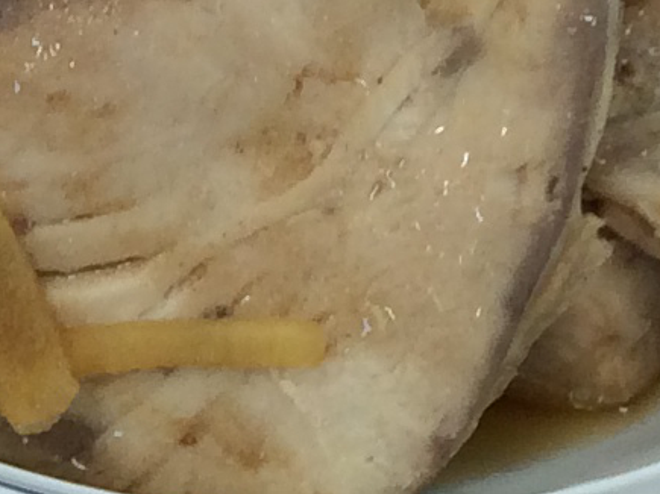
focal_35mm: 225
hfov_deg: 8.0
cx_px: -1036
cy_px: 908
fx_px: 4289
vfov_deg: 6.4
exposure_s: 1/60
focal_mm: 4.12
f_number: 2.2
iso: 50
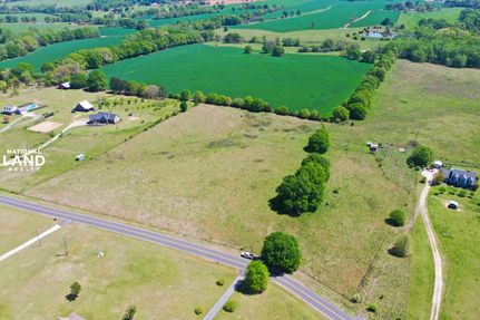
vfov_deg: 46.4
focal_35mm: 28
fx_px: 373
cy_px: 160
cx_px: 240
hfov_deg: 65.5
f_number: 5
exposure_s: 1/320
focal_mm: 10.26
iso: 100
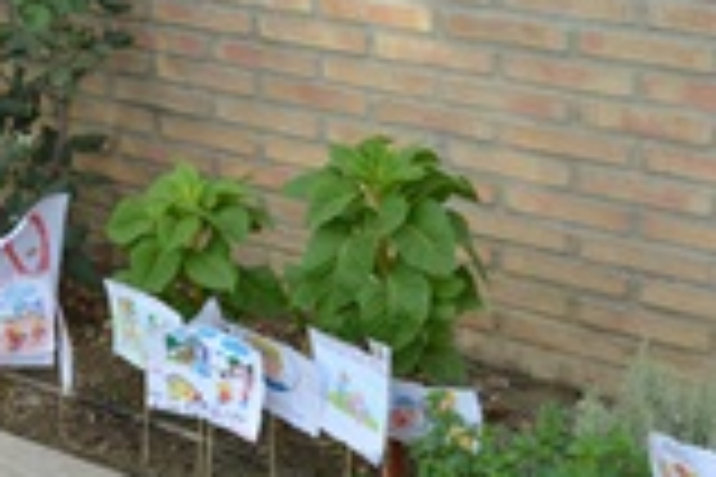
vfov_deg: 13.9
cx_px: 284
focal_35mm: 98
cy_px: 173
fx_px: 1949
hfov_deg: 20.8
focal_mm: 26
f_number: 6.3
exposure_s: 1/160
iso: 100
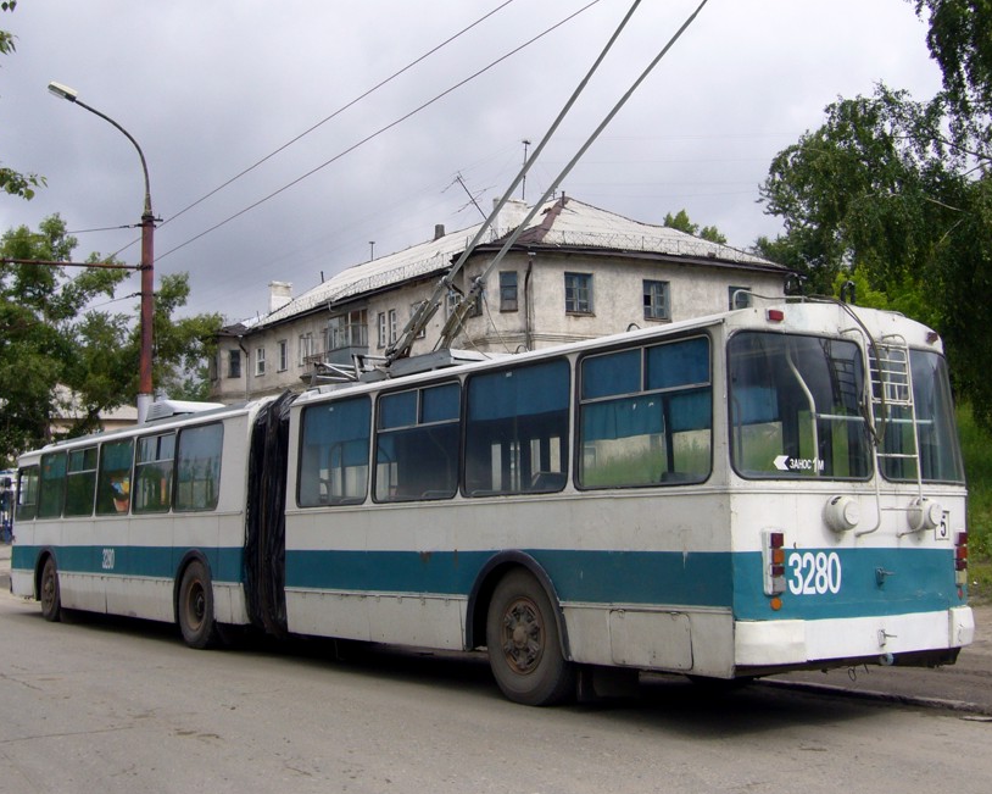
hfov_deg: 42.9
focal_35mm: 43
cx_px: 497
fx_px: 1262
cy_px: 329
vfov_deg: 34.8
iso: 80
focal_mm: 5.8
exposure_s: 1/160
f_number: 5.6
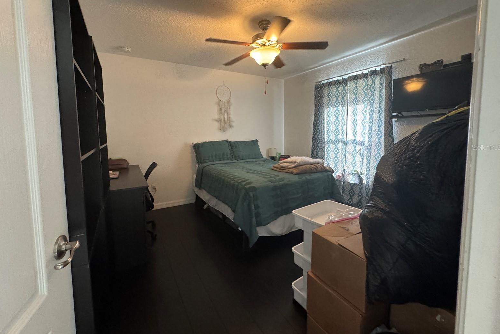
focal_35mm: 15
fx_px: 208
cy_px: 147
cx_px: 245
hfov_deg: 100.4
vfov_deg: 77.0
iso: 640
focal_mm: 2.22
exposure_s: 1/60
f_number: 2.2
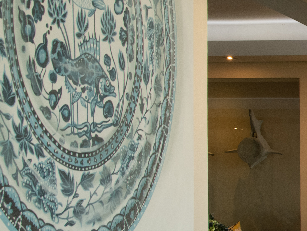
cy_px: 188
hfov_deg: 12.5
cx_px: 660
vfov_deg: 11.0
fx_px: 1188
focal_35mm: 134
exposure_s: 1/250
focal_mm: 29
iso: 400
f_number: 11
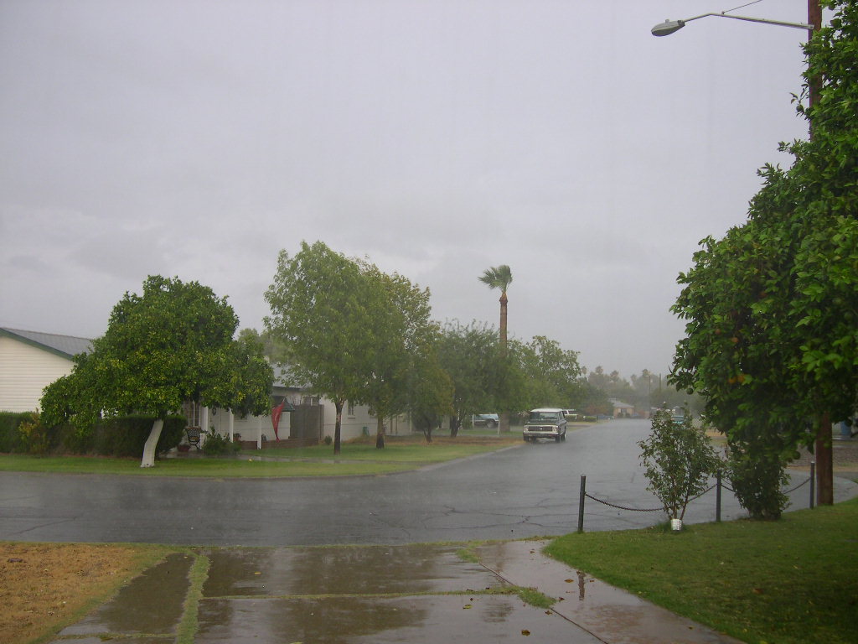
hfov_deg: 49.0
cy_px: 322
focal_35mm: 38
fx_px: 942
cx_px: 429
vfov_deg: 37.7
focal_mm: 8
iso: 100
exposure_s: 1/24.1
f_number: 2.8
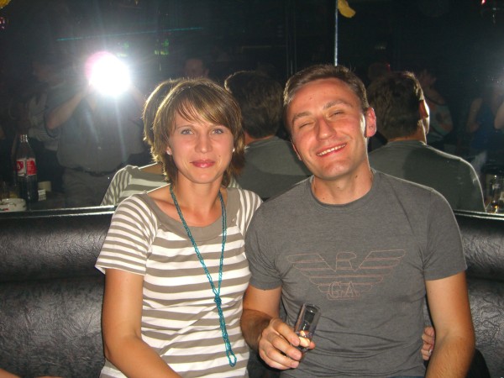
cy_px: 189
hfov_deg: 49.0
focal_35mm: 38
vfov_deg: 37.7
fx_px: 553
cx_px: 252
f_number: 2.8
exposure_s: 1/60
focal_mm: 7.9
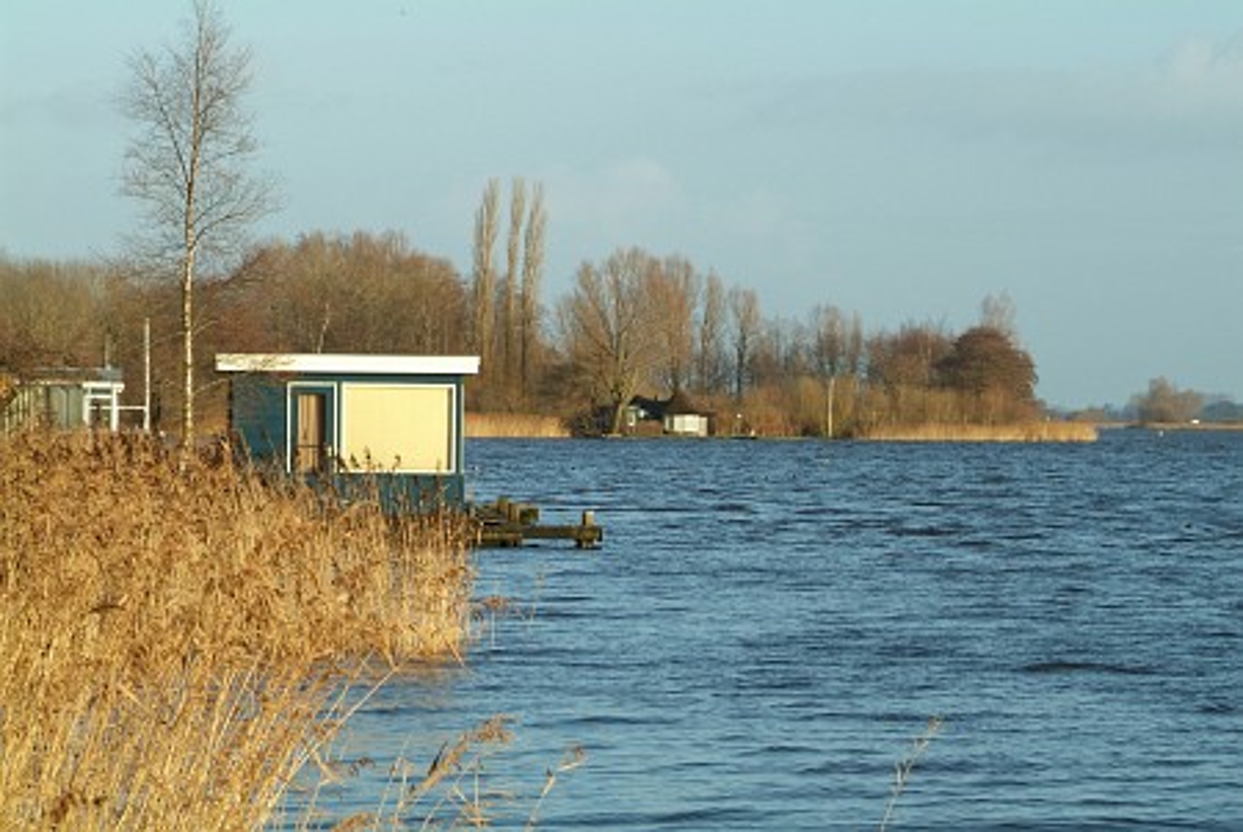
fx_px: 5080
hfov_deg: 13.9
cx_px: 622
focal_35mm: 147
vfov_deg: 9.4
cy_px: 416
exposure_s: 1/250
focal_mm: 98
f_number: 11
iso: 400
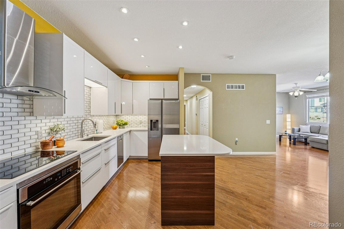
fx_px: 134
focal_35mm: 14
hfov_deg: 104.3
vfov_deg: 81.2
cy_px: 114
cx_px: 172
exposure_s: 1/10
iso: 400
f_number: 8
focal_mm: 14
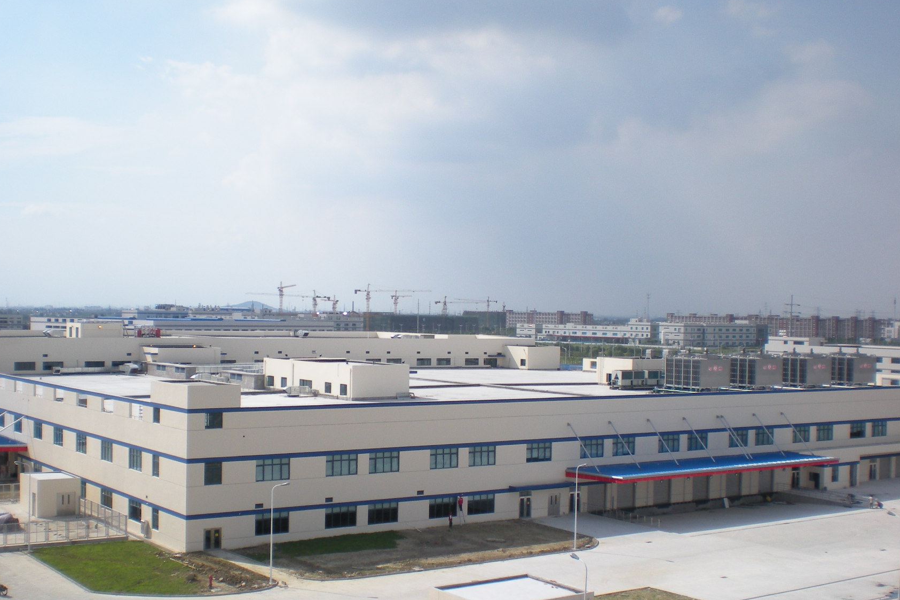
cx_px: 436
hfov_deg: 41.1
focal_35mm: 48
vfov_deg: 28.1
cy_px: 319
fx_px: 1200
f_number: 4.6
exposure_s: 1/877
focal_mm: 6.3
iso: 64
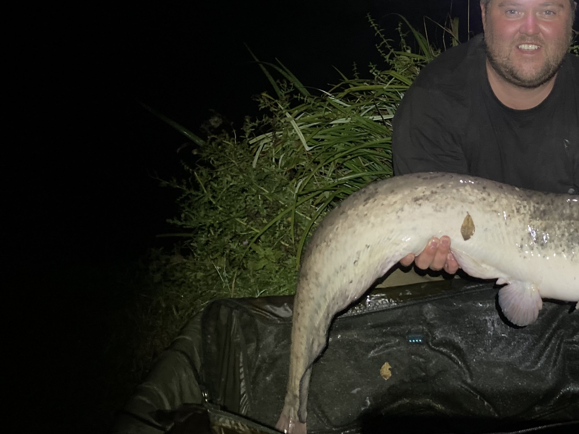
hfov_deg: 36.2
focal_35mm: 51
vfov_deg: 28.4
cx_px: 469
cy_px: 160
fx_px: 853
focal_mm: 3.99
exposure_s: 1/28
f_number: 1.8
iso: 500
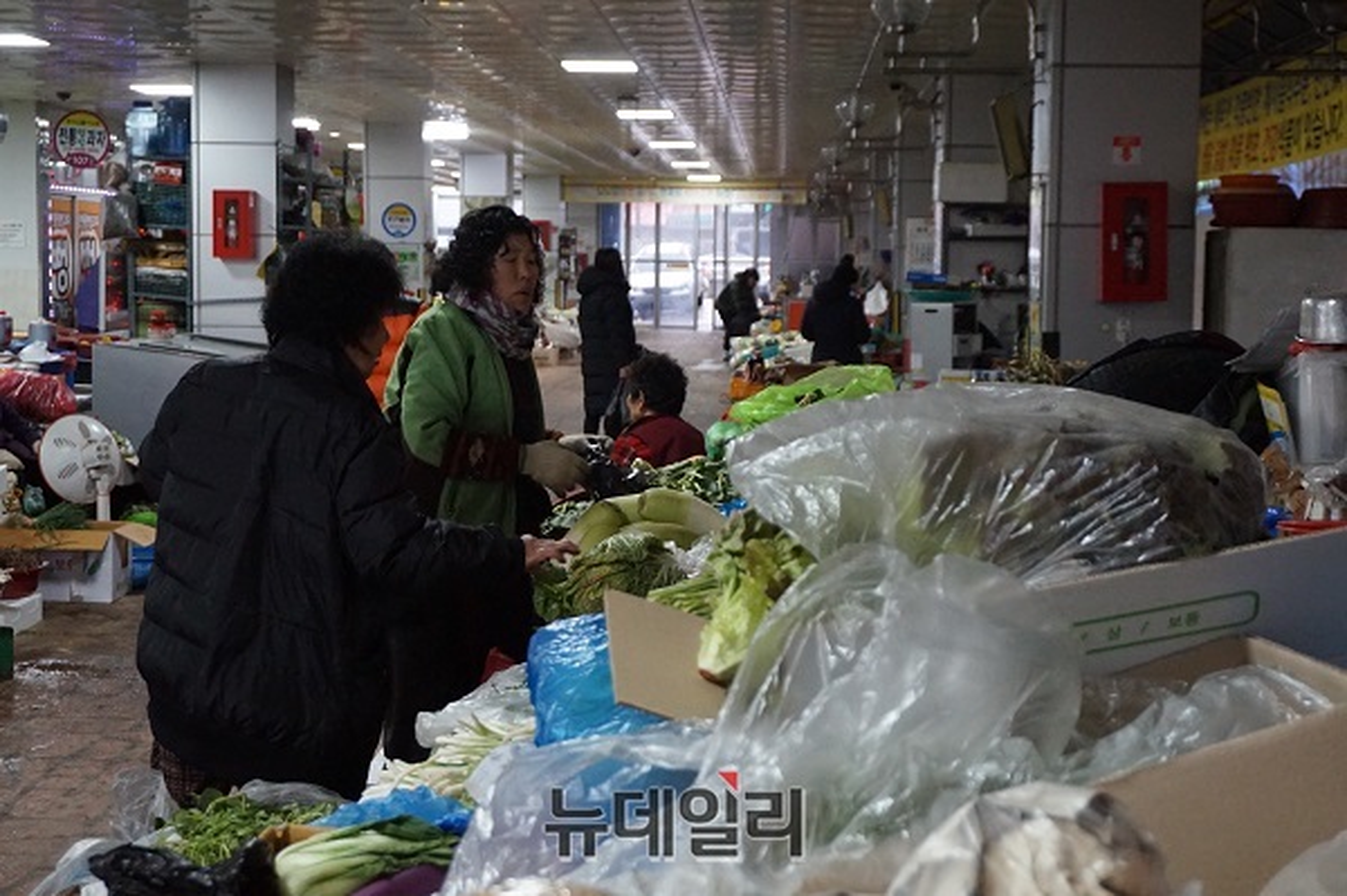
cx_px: 674
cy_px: 448
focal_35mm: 54
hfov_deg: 36.9
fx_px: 2019
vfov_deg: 25.0
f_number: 5.6
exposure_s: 1/100
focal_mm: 36
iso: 3200
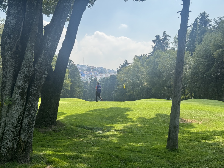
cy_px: 84
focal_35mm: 48
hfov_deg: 39.7
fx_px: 311
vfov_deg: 30.3
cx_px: 112
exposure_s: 1/2611
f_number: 1.78
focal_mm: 6.76
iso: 64
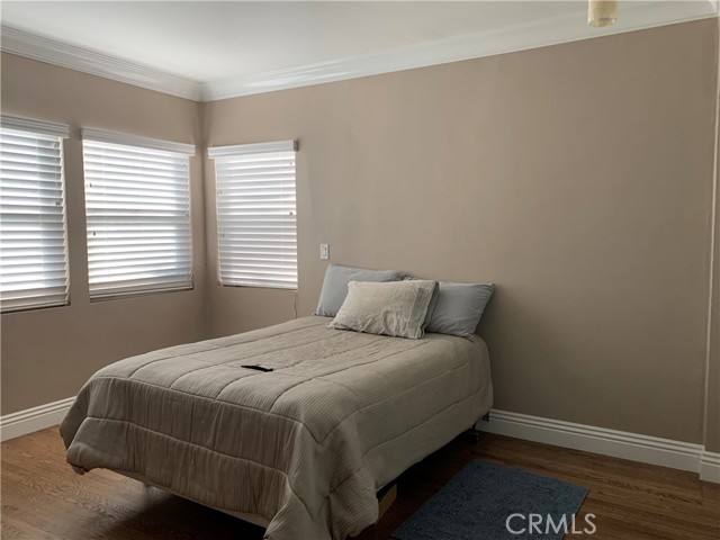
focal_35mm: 26
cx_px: 360
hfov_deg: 67.3
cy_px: 270
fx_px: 541
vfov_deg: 53.1
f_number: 1.8
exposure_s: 1/121
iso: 64
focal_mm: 4.25
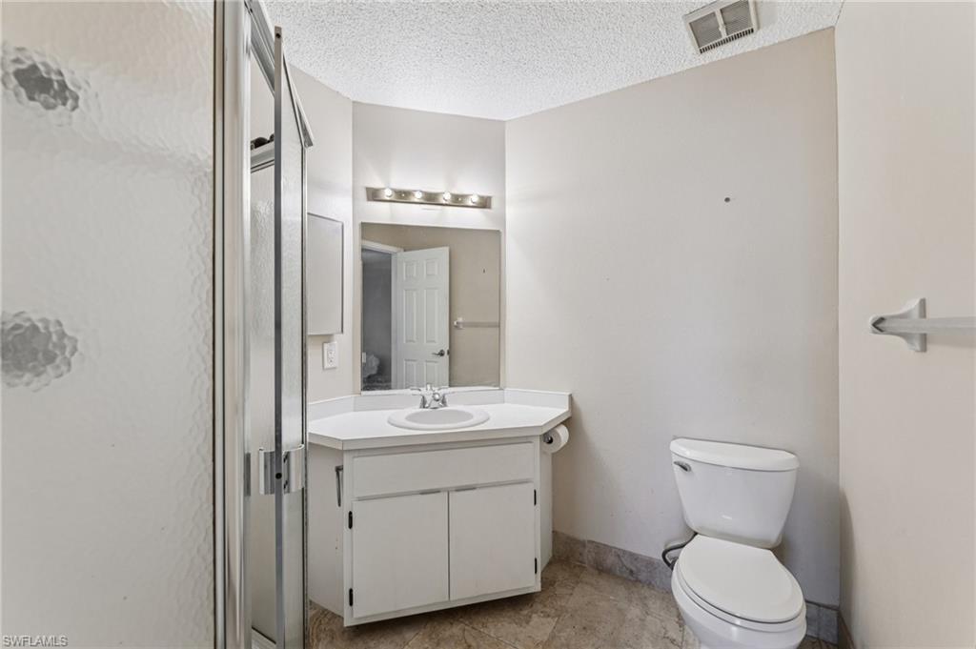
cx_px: 488
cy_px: 324
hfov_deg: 104.3
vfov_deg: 81.1
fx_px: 379
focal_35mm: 14
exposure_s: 1/13
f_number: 8
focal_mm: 14
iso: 400
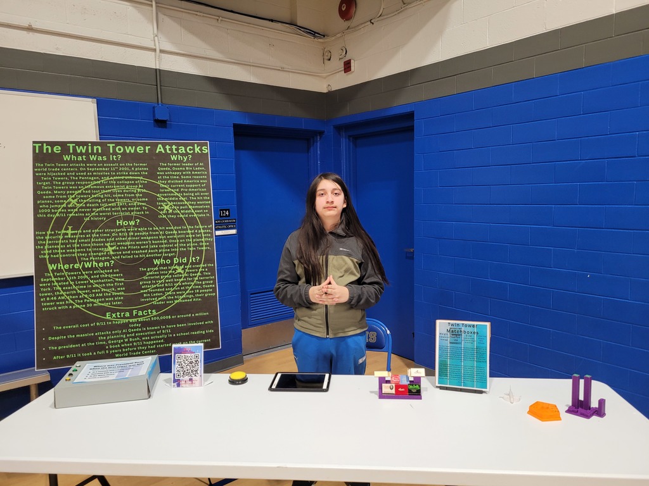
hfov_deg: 67.3
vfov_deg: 53.1
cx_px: 324
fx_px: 487
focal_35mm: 26
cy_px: 243
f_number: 1.8
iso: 160
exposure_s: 1/60
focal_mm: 5.4
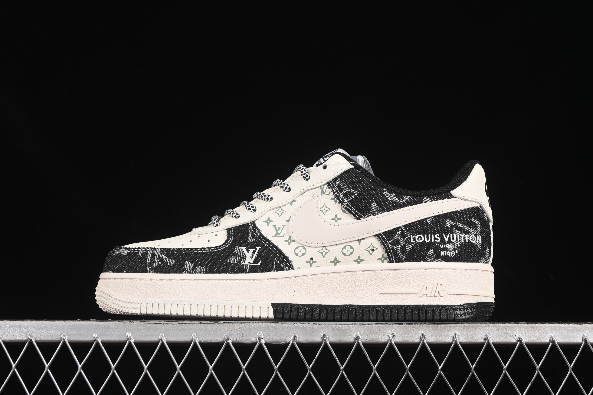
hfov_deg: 27.0
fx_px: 1235
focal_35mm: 75
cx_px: 296
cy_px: 198
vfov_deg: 18.2
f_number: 7.1
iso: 160
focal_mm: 50
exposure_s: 1/60
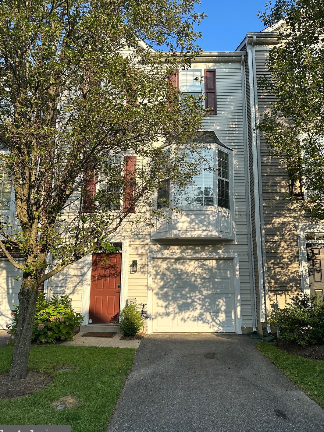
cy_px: 216
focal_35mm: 26
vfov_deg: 67.3
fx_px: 325
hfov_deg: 53.0
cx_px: 170
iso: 80
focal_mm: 6.86
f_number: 1.78
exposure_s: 1/1845
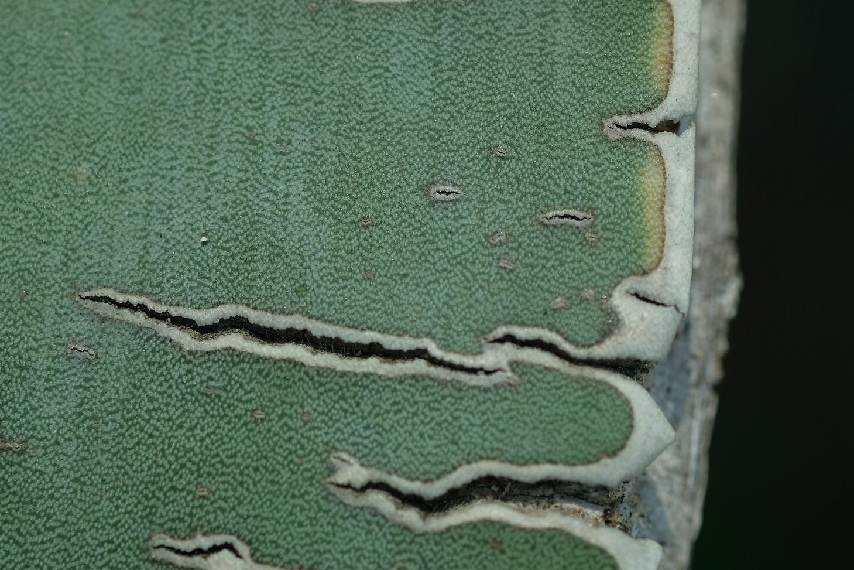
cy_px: 279
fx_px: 3511
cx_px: 671
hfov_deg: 13.8
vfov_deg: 9.3
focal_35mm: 148
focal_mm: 60
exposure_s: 1/400
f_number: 4
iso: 200
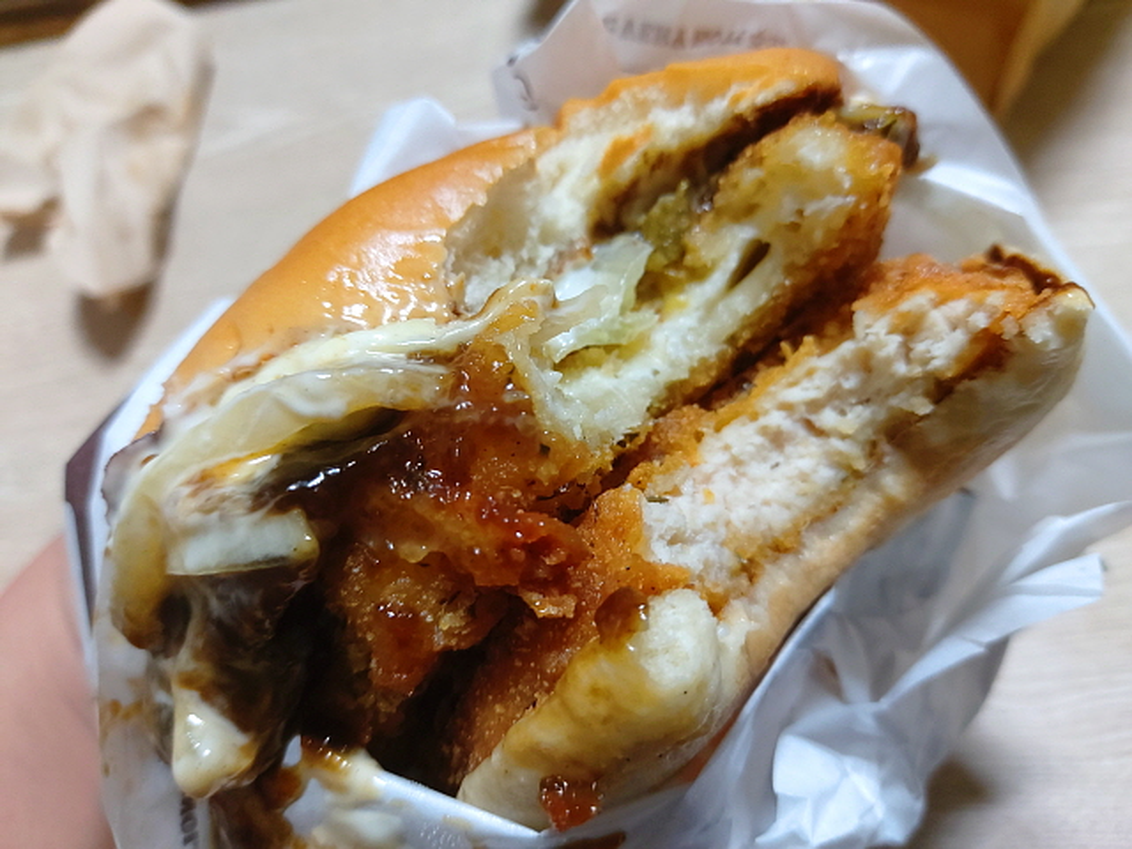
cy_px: 424
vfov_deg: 54.9
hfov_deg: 69.4
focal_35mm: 25
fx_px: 818
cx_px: 566
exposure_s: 1/24
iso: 200
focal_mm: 4.58
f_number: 2
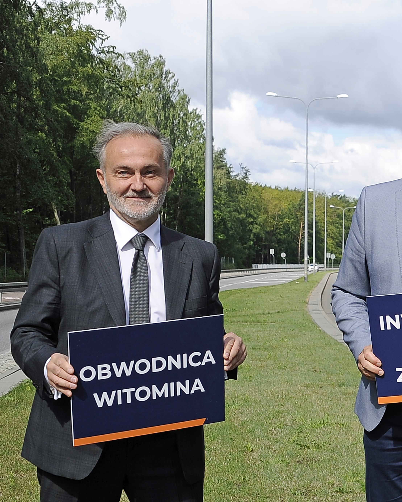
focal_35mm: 46
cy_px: 256
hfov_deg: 32.3
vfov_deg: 40.3
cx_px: 290
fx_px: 684
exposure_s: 1/400
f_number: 8
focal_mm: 32
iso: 200
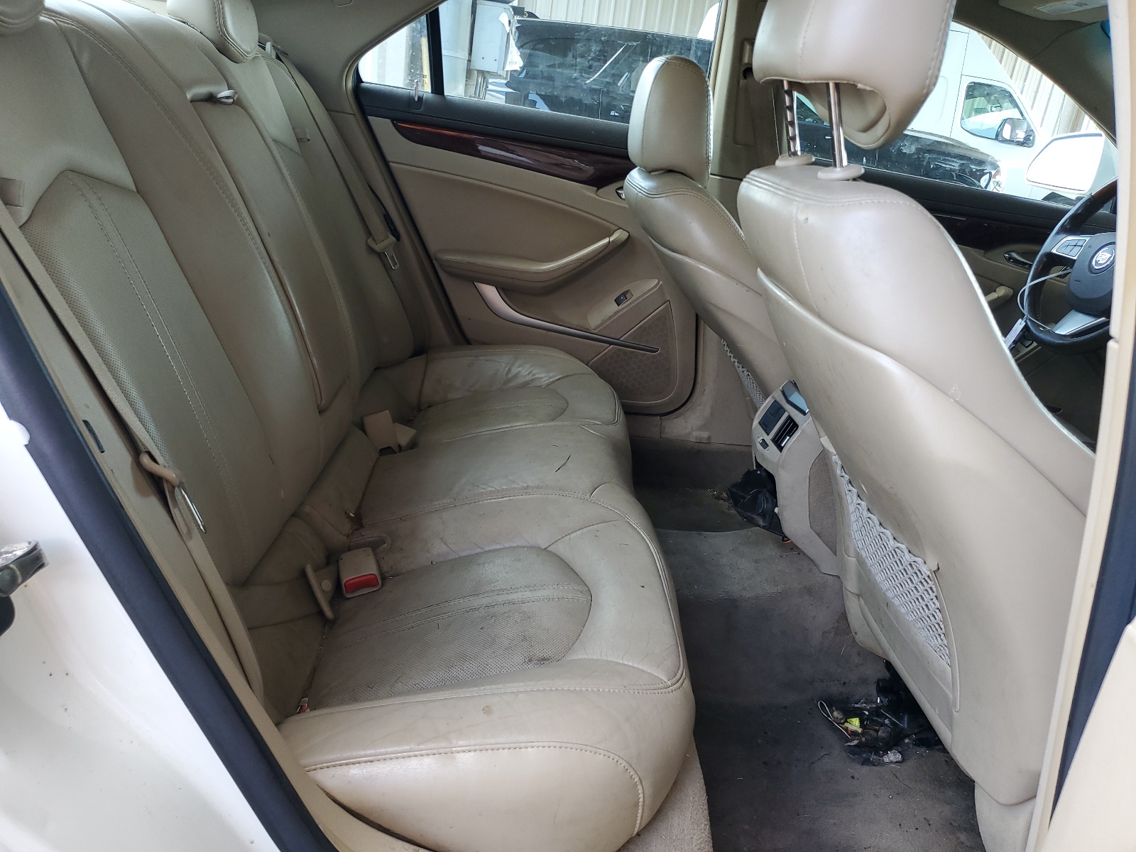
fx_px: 853
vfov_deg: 53.1
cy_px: 426
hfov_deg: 67.3
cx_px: 568
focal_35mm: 26
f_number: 1.5
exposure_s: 1/120
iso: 57
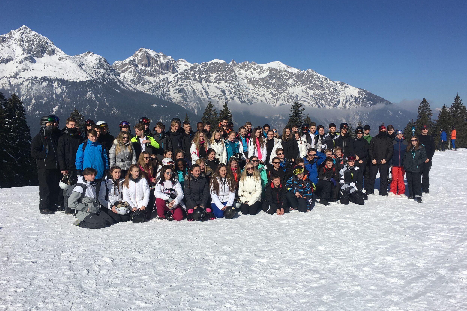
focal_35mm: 31
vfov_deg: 42.3
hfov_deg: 60.3
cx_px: 237
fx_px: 402
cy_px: 163
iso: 25
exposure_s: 1/4525
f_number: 2.2
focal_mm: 4.15
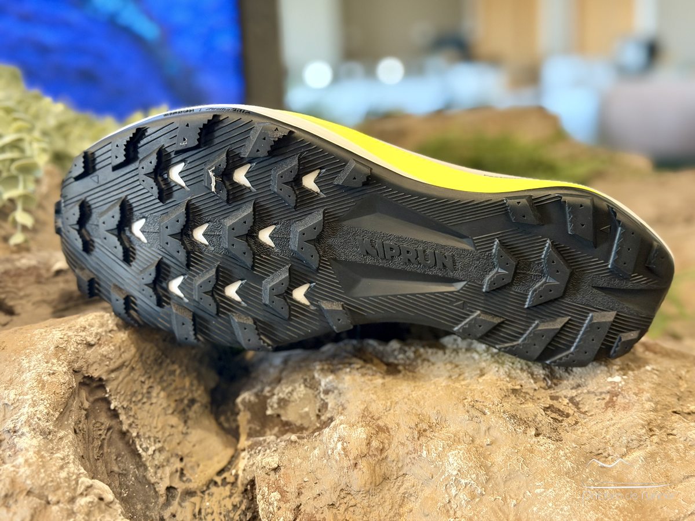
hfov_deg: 39.7
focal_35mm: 48
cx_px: 348
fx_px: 964
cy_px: 260
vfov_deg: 30.3
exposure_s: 1/33
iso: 320
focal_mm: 6.76
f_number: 1.78
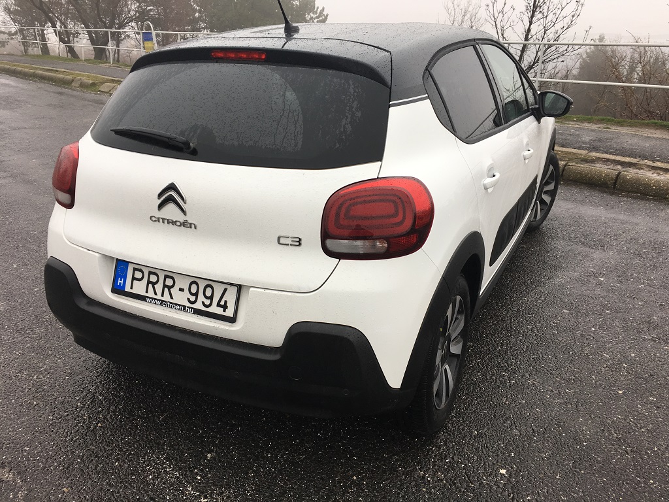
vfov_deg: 48.2
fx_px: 560
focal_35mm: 29
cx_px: 334
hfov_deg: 61.7
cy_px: 251
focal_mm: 4.15
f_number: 2.2
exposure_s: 1/111
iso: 25
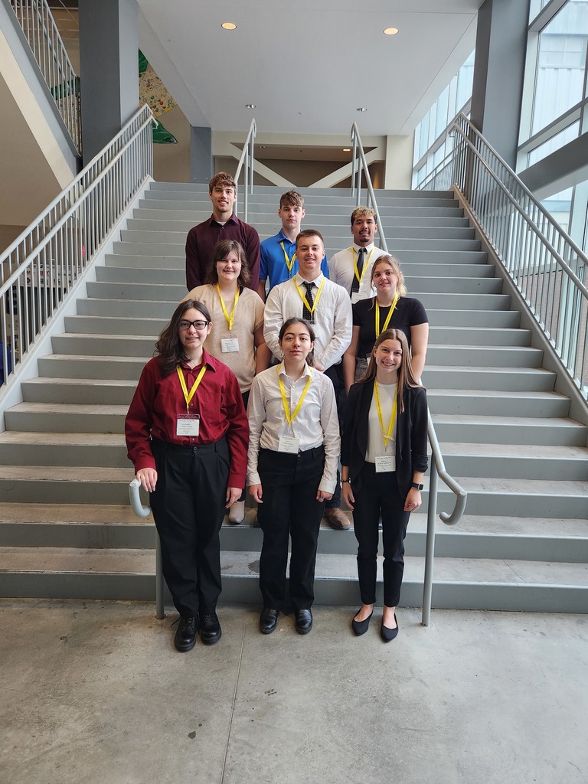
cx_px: 294
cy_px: 392
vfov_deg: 73.9
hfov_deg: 58.9
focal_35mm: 23
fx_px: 521
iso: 320
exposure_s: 1/120
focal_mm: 5.4
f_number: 1.8
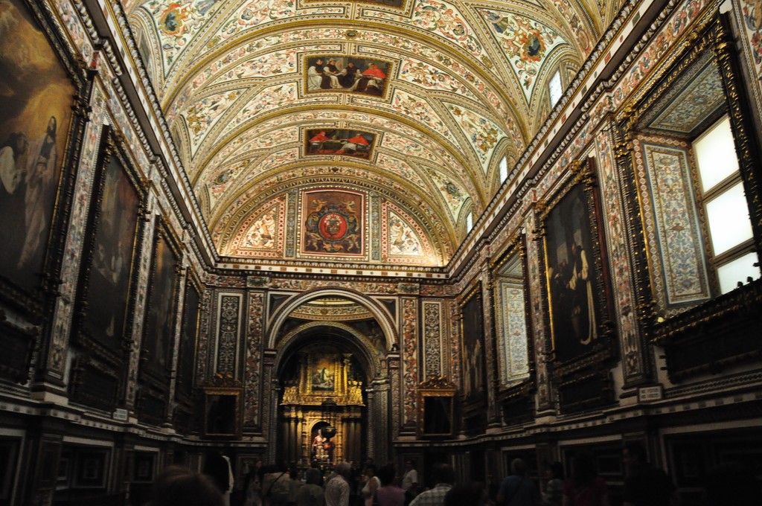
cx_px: 381
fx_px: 634
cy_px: 253
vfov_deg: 43.5
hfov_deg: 62.0
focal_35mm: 30
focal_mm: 20
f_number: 3.5
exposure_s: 1/50
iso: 3200
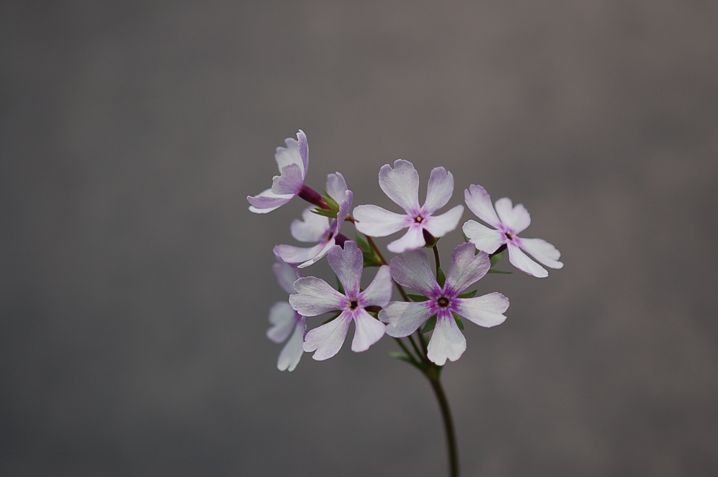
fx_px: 3138
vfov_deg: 8.7
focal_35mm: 158
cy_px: 238
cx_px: 359
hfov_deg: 13.1
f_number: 3.2
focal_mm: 105
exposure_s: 1/4000
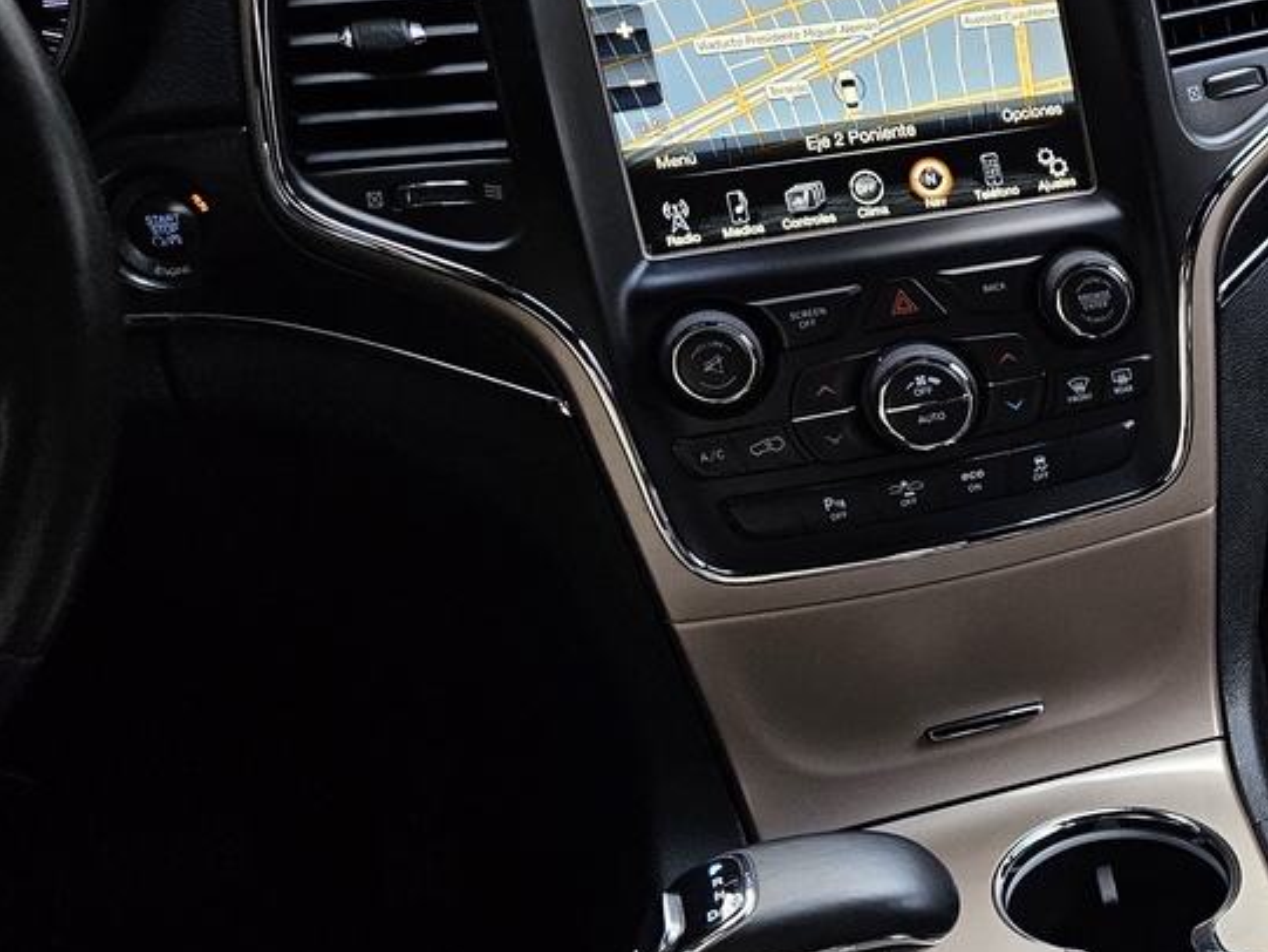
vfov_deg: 28.5
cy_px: 593
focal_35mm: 51
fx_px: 1869
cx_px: 1402
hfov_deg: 32.8
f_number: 1.8
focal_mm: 5.4
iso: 200
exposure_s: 1/180
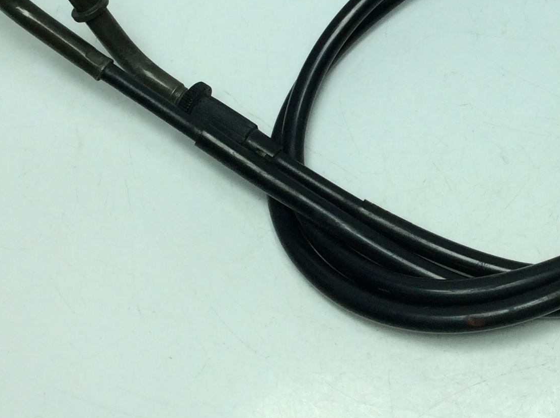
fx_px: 1211
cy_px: 7
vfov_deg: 19.1
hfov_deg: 25.6
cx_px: 435
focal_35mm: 75
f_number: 2.4
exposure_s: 1/590
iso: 32
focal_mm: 3.3
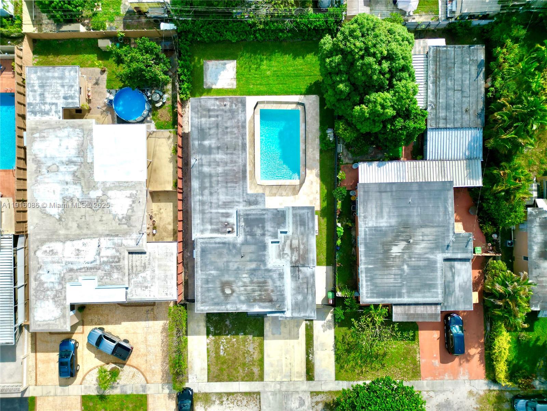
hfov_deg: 71.6
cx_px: 274
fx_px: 379
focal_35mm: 24
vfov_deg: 56.8
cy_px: 206
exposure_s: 1/4000
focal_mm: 6.72
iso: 110
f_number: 1.7
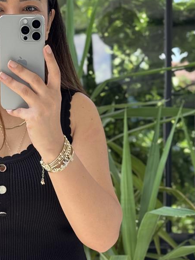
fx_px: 803
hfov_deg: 13.7
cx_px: 15
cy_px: 212
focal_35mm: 107
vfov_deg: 18.2
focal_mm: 6.76
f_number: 1.78
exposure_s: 1/121
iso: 50
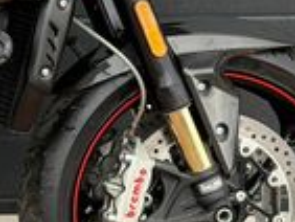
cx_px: -255
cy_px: 113
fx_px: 1859
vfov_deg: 6.8
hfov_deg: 8.7
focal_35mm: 218
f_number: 1.78
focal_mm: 6.76
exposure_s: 1/402
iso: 64
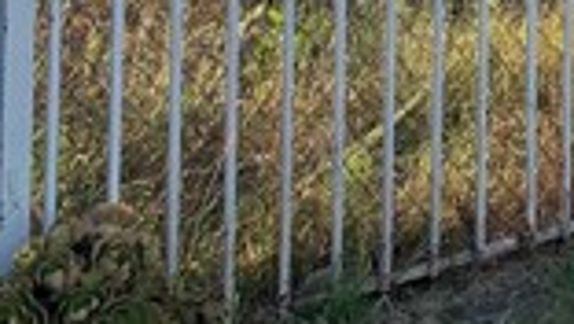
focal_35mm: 116
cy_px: -372
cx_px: 1100
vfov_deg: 9.6
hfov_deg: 15.3
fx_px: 1767
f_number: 1.8
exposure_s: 1/1585
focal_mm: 4.25
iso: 25
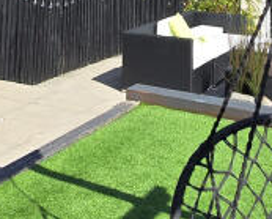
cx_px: 3
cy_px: -84
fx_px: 605
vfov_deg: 18.7
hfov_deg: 24.3
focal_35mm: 75
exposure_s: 1/1794
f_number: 2.2
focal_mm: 2.2
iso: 50
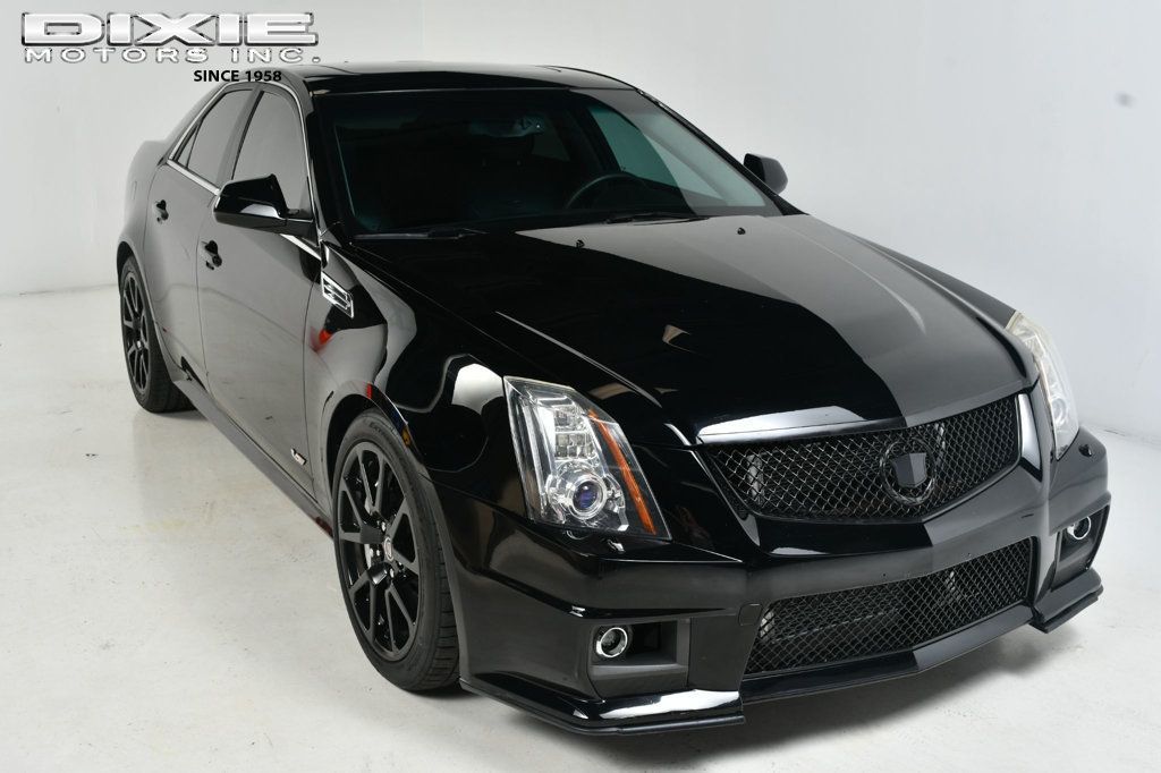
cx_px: 580
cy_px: 386
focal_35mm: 39
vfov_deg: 34.2
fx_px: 1257
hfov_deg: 49.6
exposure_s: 1/160
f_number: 10
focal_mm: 26
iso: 100
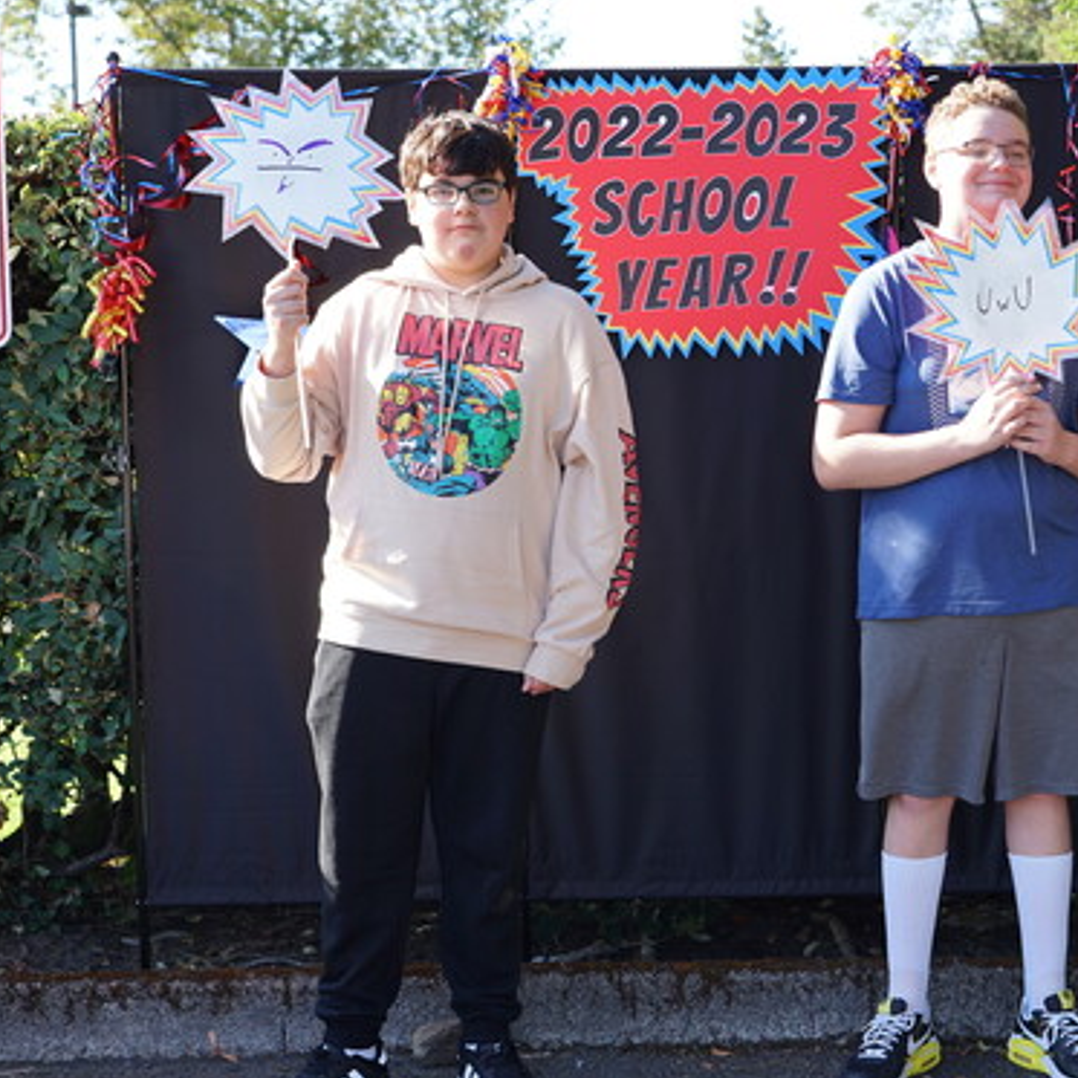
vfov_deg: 23.4
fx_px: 2607
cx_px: 772
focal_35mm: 74
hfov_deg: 23.2
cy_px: 540
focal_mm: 57
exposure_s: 1/80
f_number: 5.6
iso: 100
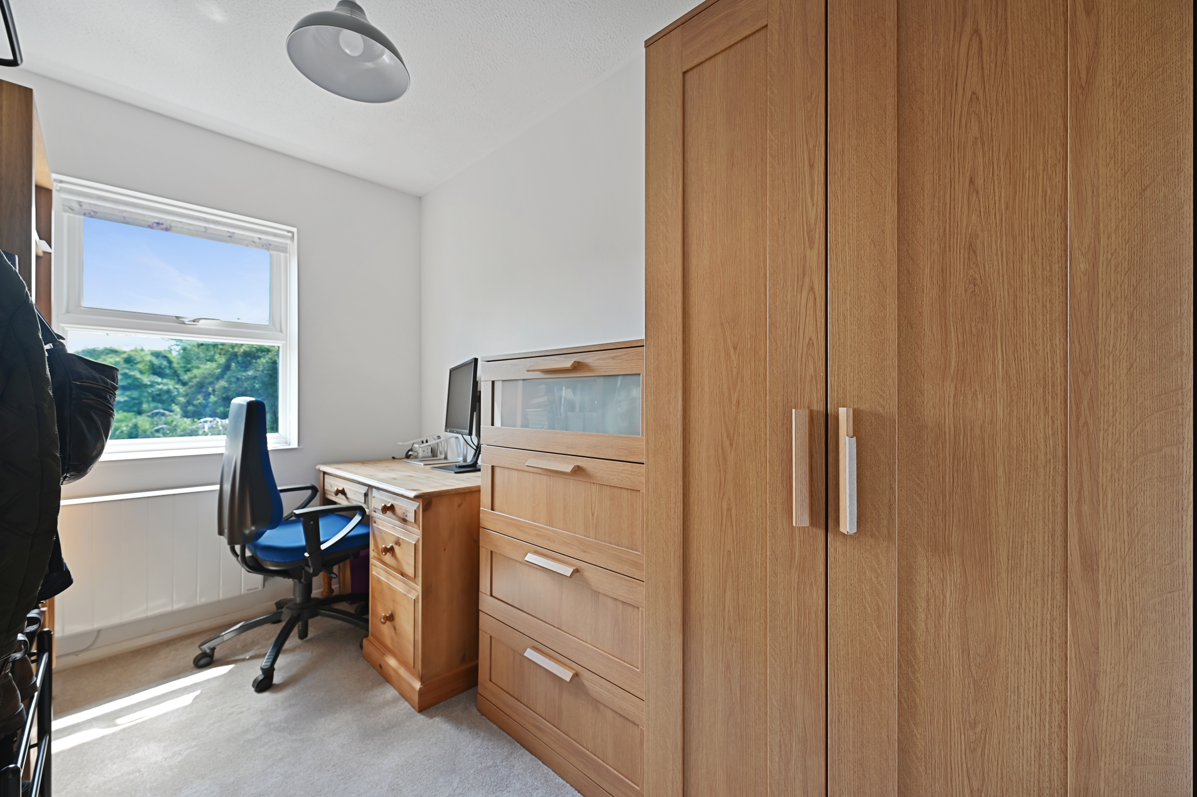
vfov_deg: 81.1
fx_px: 465
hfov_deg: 104.3
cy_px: 398
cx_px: 598
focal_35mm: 14
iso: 160
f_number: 5.6
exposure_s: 1/3
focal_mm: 14
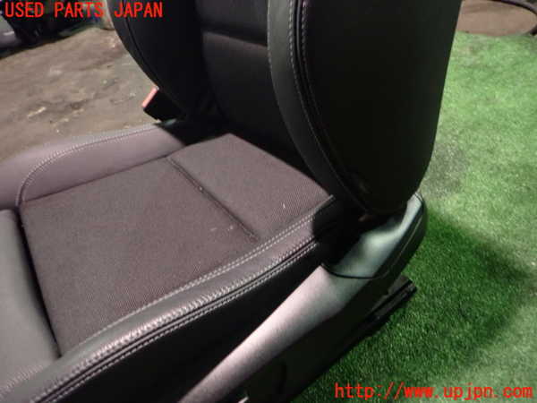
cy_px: 202
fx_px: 388
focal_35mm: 25
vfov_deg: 54.9
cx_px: 268
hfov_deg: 69.4
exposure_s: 1/20
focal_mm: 4.5
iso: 800
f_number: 2
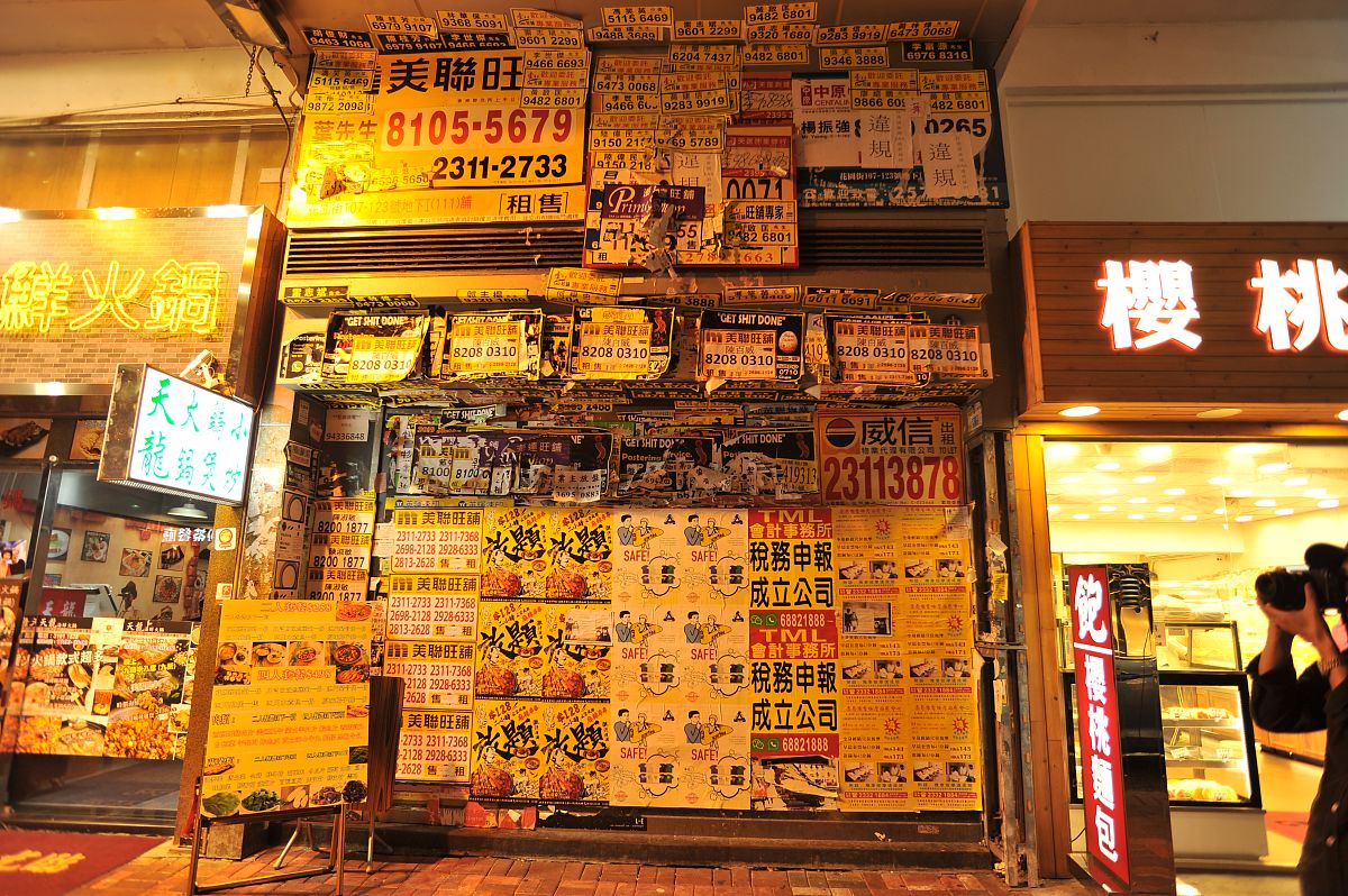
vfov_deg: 61.8
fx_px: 748
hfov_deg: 84.0
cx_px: 674
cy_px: 448
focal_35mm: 20
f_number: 4
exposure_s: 1/50
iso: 200
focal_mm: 20
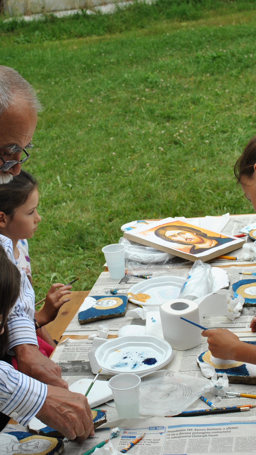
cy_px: 230
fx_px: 917
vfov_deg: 27.9
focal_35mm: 76
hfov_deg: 15.9
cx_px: 104
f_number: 7.1
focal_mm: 32
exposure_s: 1/200
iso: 100
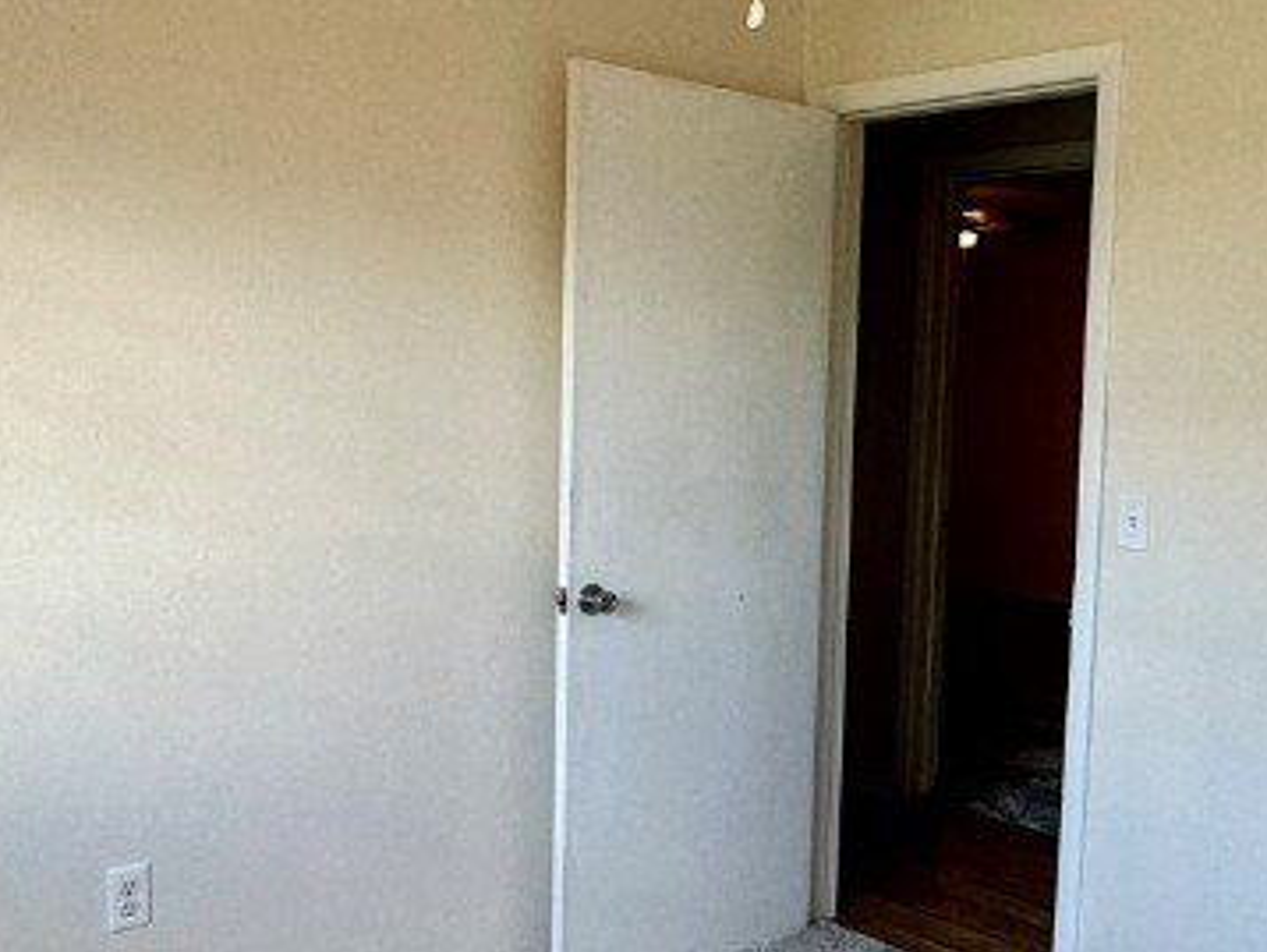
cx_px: 779
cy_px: 503
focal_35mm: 40
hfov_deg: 46.4
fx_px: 1465
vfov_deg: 36.0
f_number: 2.2
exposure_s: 1/120
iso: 125
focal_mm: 2.22
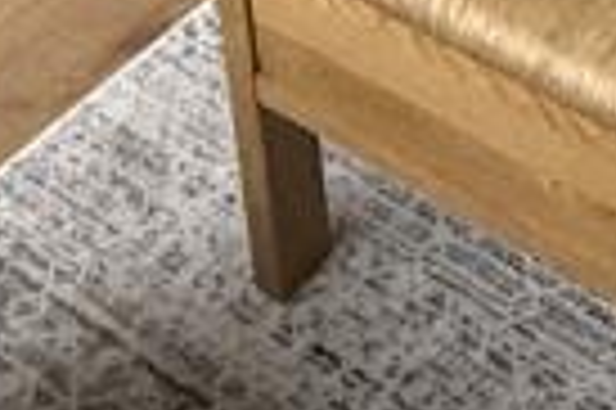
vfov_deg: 10.4
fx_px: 1863
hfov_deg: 17.3
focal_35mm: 109
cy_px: -649
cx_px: 868
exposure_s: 1/87
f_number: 2.2
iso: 400
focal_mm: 2.22
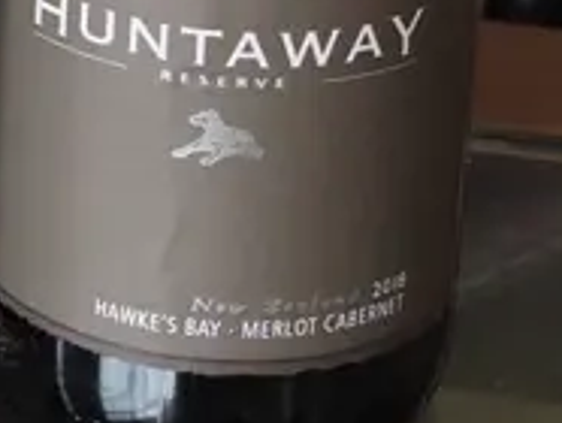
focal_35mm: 264
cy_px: -471
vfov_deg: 5.5
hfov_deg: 7.3
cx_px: -381
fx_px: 4292
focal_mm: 24
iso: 1600
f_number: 5.6
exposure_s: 1/160
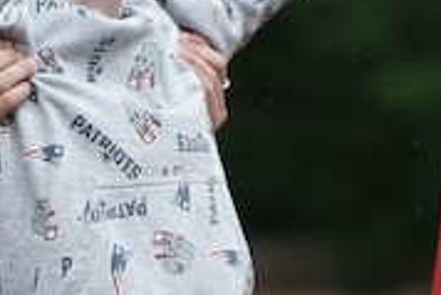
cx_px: 193
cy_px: 385
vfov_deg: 1.7
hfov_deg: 2.6
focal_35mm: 807
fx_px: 9894
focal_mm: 180
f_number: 2.8
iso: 800
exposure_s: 1/800
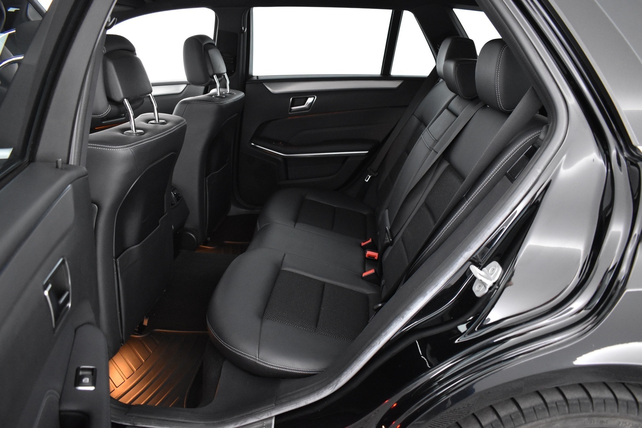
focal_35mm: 27
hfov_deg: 67.4
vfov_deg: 47.9
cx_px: 321
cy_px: 214
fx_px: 482
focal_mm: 18
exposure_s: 1/25
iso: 3200
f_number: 3.5
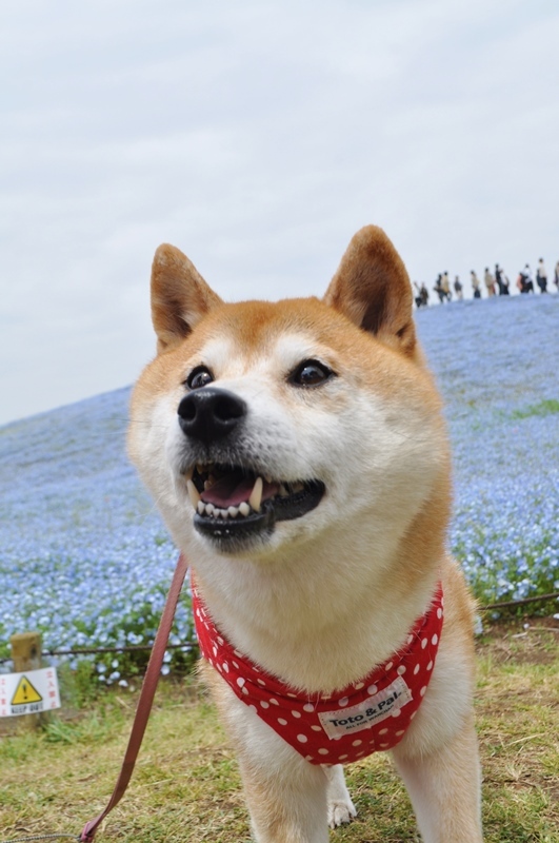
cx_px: 280
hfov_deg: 34.1
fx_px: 911
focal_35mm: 39
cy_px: 422
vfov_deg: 49.6
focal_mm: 26
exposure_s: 1/400
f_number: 10
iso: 250
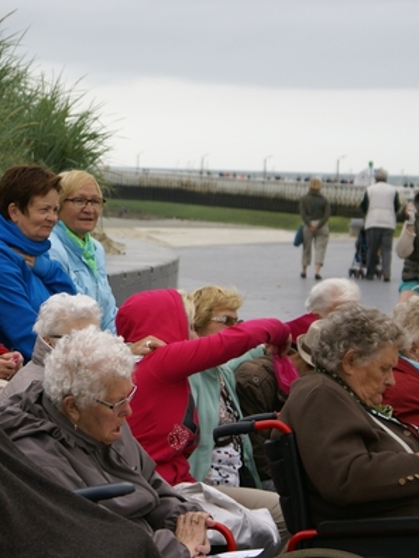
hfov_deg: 9.7
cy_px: 280
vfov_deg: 12.9
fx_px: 2469
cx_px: 80
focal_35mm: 153
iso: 100
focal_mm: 70
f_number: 5.6
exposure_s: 1/160
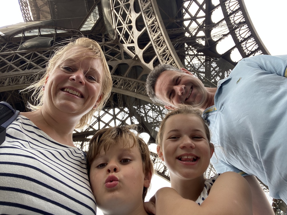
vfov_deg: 58.9
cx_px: 144
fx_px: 191
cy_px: 108
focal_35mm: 23
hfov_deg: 73.9
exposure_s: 1/122
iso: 25
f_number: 2.2
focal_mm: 2.71
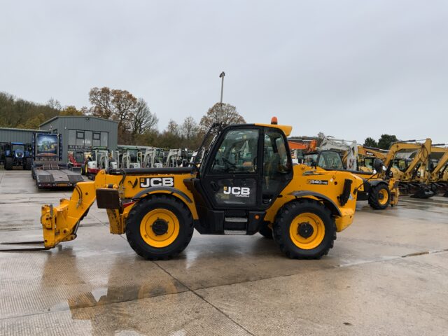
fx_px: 375
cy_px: 168
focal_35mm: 29
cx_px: 224
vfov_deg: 48.2
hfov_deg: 61.7
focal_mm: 3
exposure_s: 1/122
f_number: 1.8
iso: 50
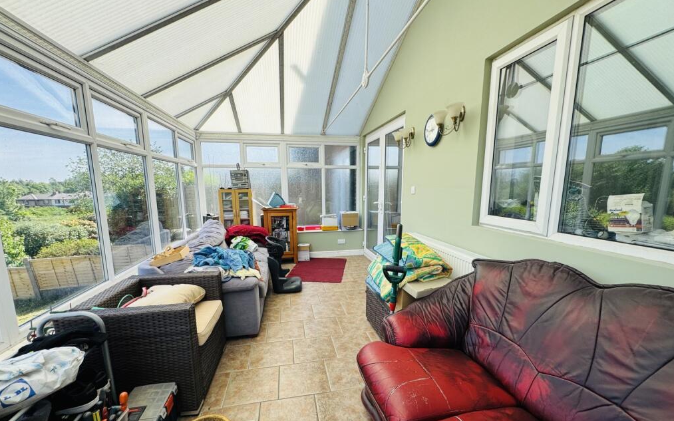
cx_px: 338
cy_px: 231
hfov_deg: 101.5
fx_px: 276
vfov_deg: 74.6
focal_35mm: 15
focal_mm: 2.22
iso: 40
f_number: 2.2
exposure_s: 1/423
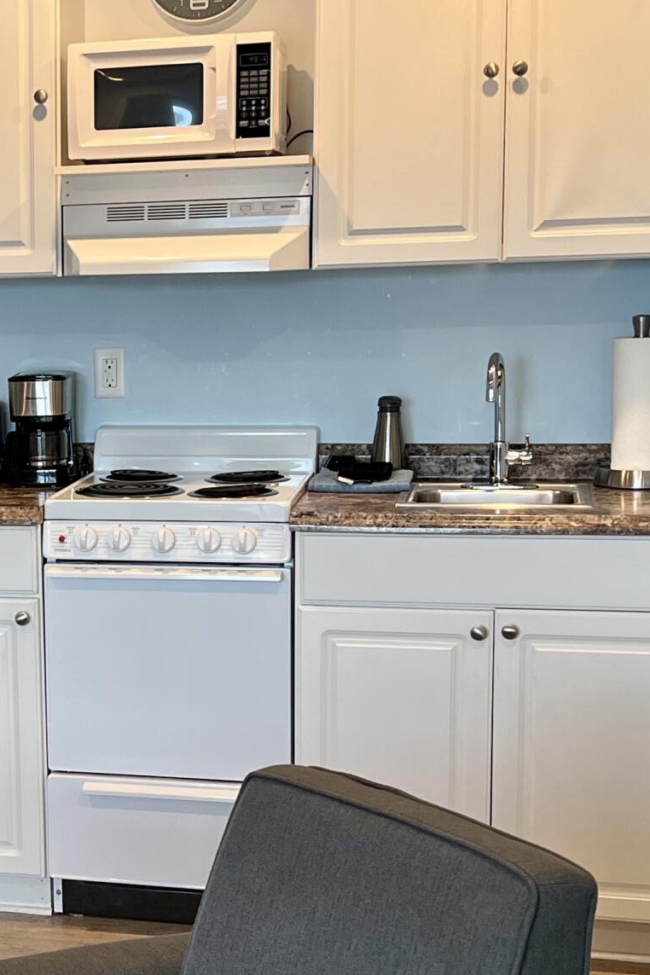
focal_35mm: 71
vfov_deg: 28.4
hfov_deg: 18.3
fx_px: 1923
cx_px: -102
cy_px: 535
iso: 125
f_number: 1.5
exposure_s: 1/120
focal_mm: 5.7
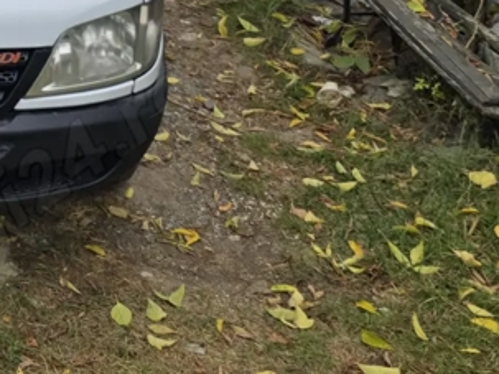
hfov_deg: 22.6
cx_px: -173
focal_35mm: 76
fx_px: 1095
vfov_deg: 17.4
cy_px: -191
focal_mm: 6.3
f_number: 1.7
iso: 80
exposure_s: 1/1571
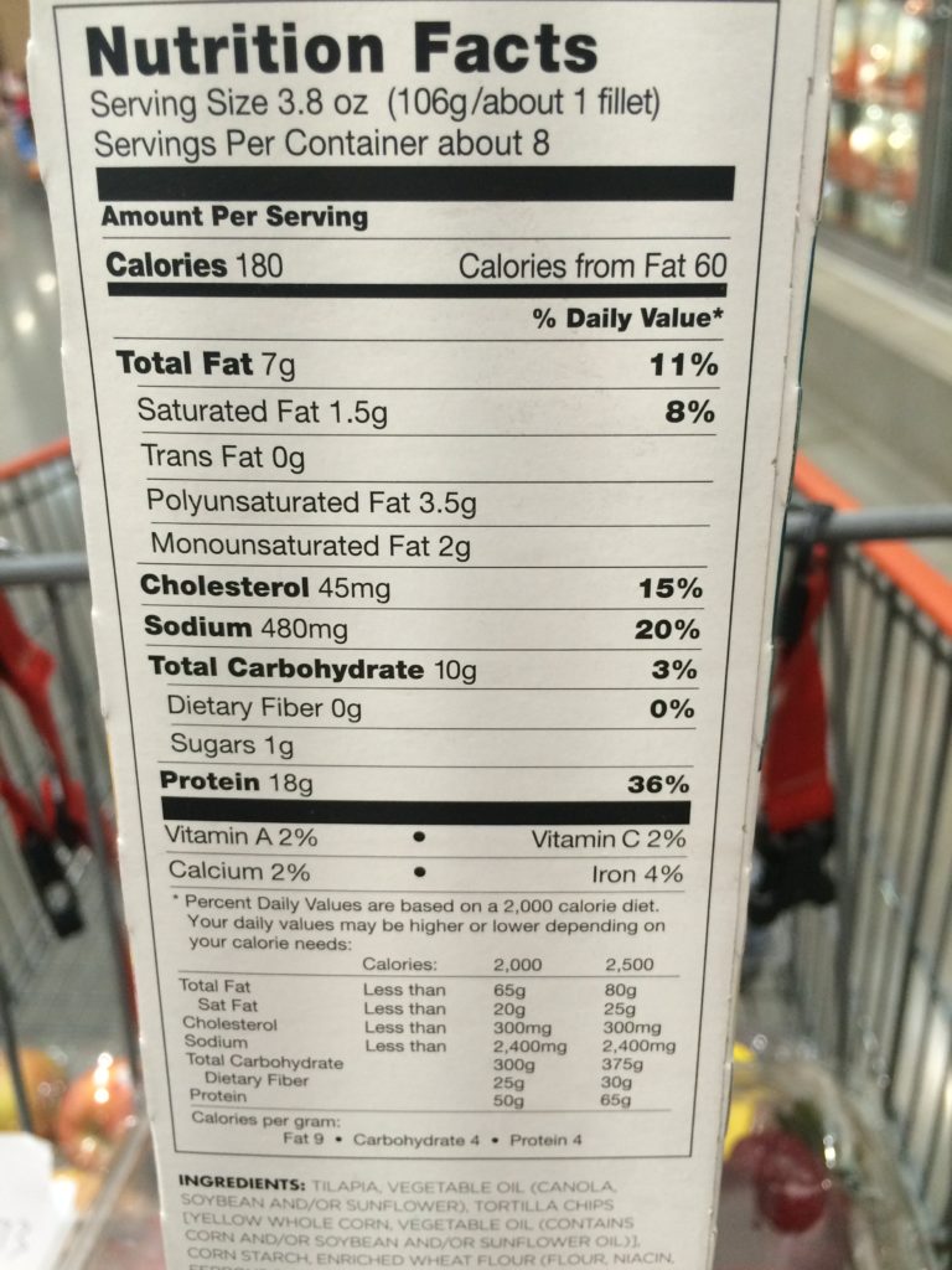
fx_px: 1063
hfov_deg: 48.2
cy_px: 635
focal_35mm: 29
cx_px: 476
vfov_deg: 61.7
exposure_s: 1/33
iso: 80
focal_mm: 4.15
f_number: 2.2
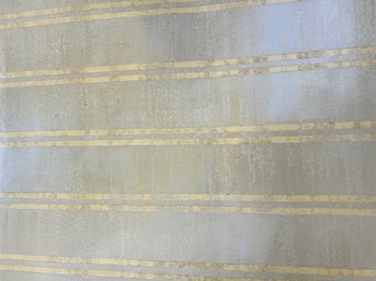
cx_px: 188
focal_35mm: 26
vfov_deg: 53.0
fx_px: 282
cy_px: 140
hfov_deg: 67.3
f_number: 1.5
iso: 40
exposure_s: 1/155
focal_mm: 5.7
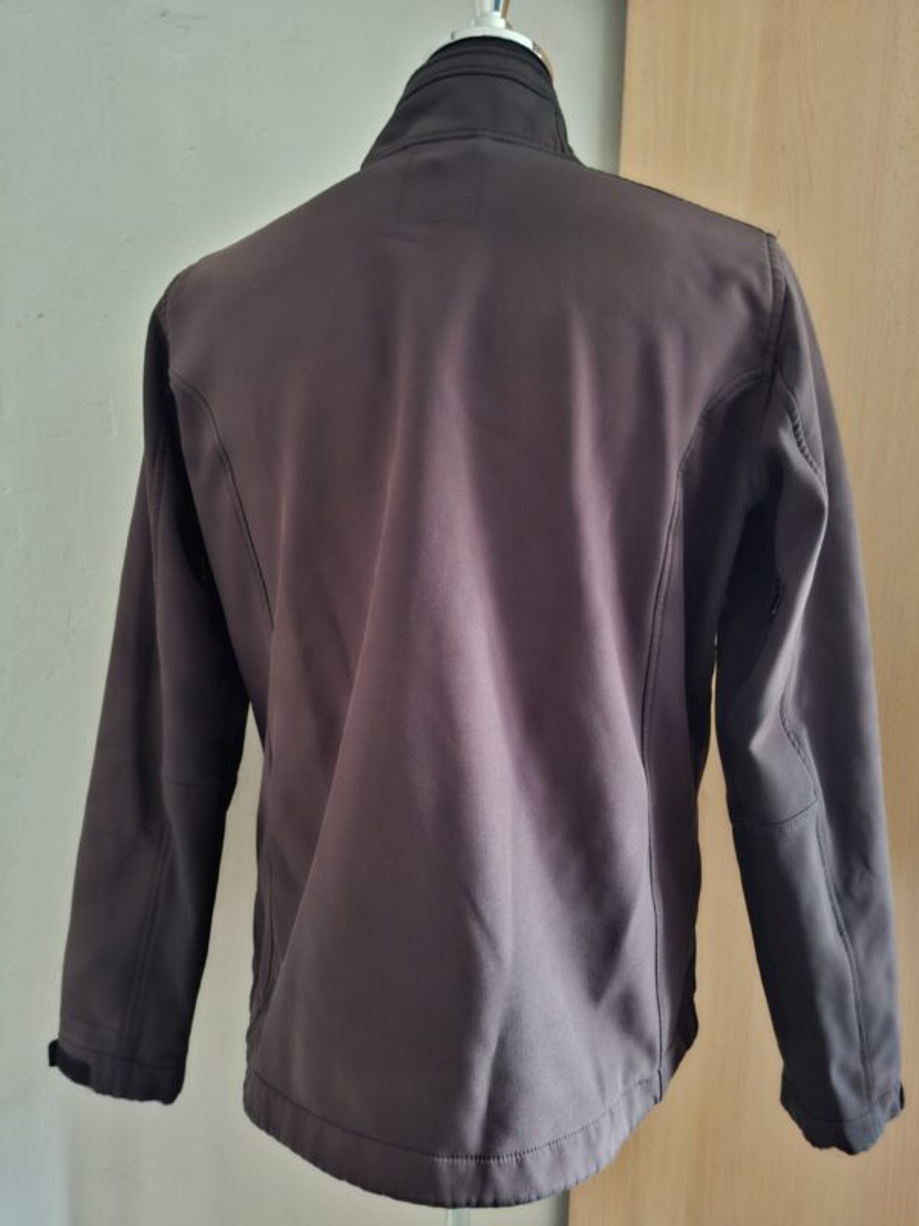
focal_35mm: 23
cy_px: 613
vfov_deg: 73.9
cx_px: 460
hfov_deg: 58.9
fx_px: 814
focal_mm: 5.54
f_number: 1.8
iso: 1250
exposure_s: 1/20
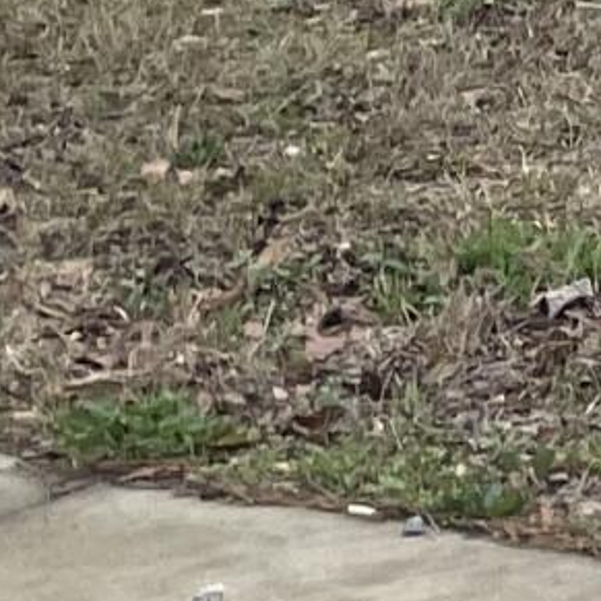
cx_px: 2197
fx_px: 4655
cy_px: -1059
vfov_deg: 6.8
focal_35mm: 237
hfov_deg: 6.3
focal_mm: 4.2
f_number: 1.6
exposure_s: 1/3125
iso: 50
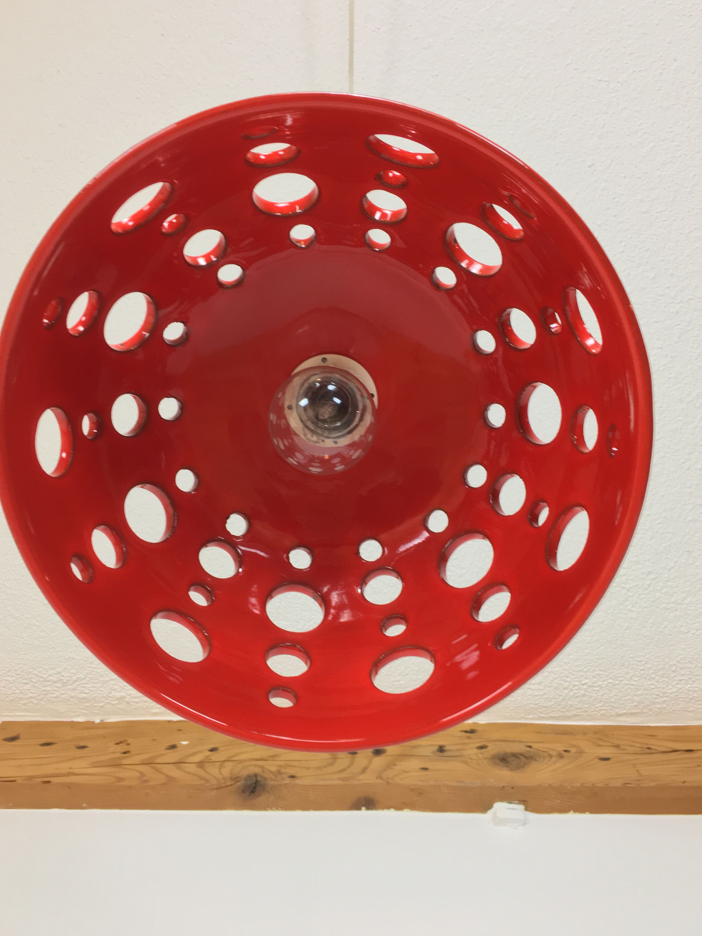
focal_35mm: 30
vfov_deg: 60.0
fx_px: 811
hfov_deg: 46.8
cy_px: 461
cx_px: 350
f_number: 2.2
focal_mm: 4.15
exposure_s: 1/33
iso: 80
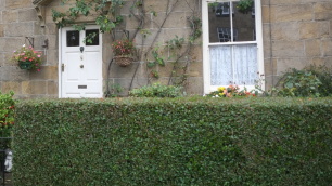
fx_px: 422
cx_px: 129
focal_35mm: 48
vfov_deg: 24.6
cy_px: 48
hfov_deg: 42.6
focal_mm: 23
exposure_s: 1/150
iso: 200
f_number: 2.2
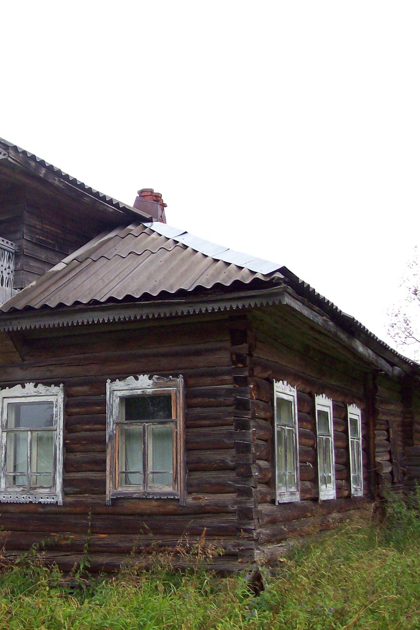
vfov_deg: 39.6
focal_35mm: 50
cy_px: 315
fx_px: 875
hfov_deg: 25.9
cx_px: 21
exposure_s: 1/275
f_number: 2.7
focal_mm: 6
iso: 80
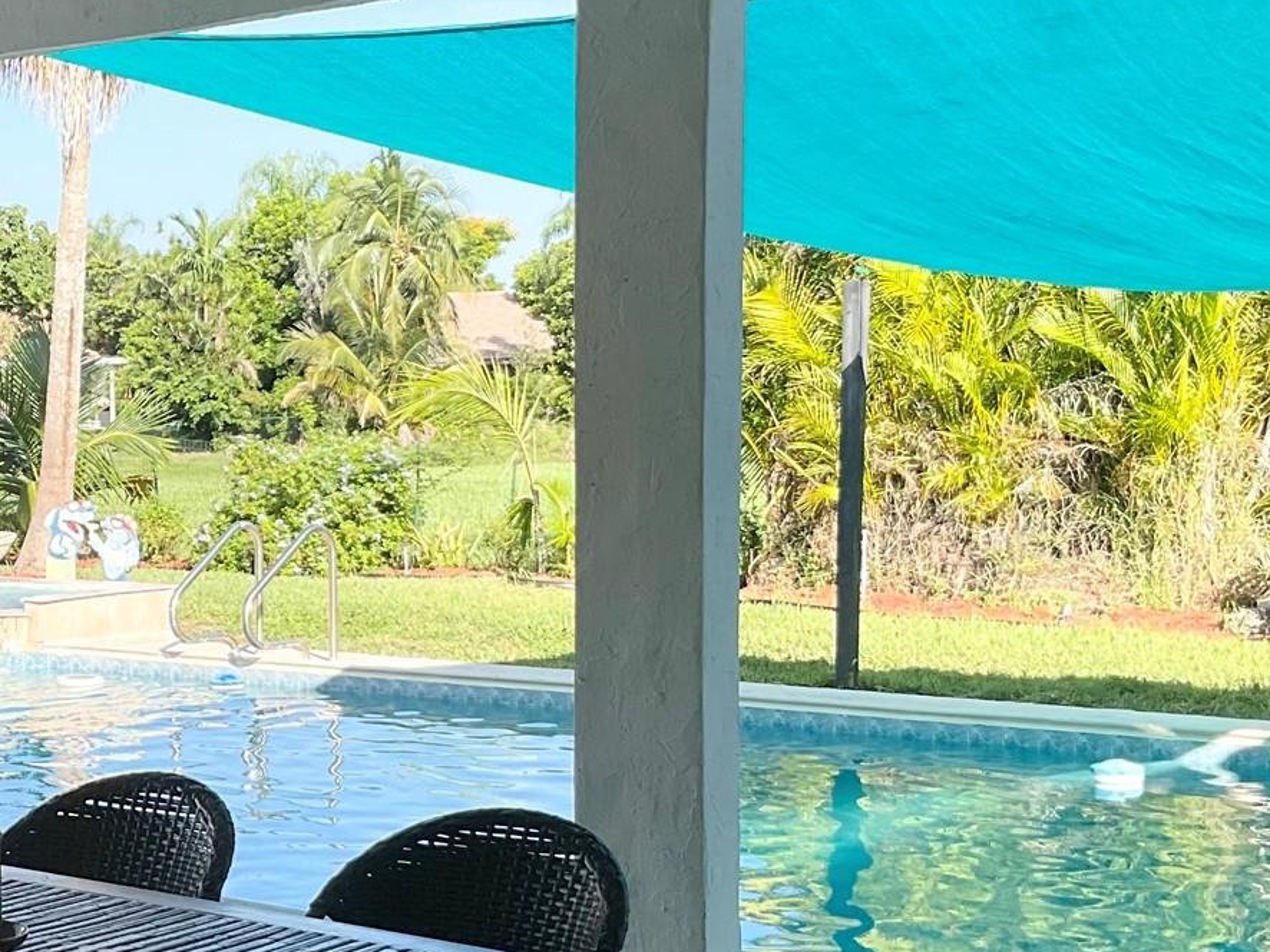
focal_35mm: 67
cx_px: 46
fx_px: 2459
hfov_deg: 27.5
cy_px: 628
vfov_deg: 21.9
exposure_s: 1/759
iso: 16
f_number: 1.8
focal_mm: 3
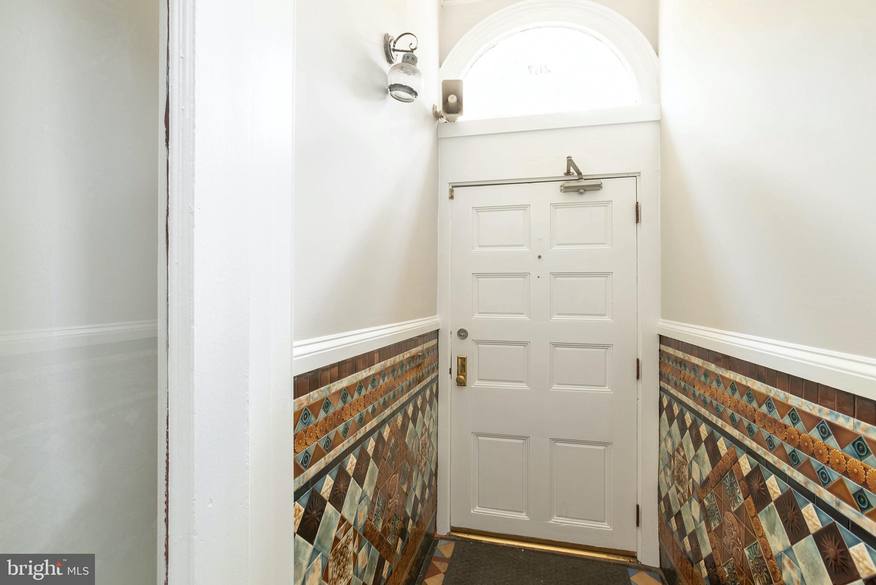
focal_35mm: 16
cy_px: 292
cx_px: 438
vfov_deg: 73.8
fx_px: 390
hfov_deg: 96.7
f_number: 8
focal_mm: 16
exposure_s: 1/5
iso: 320
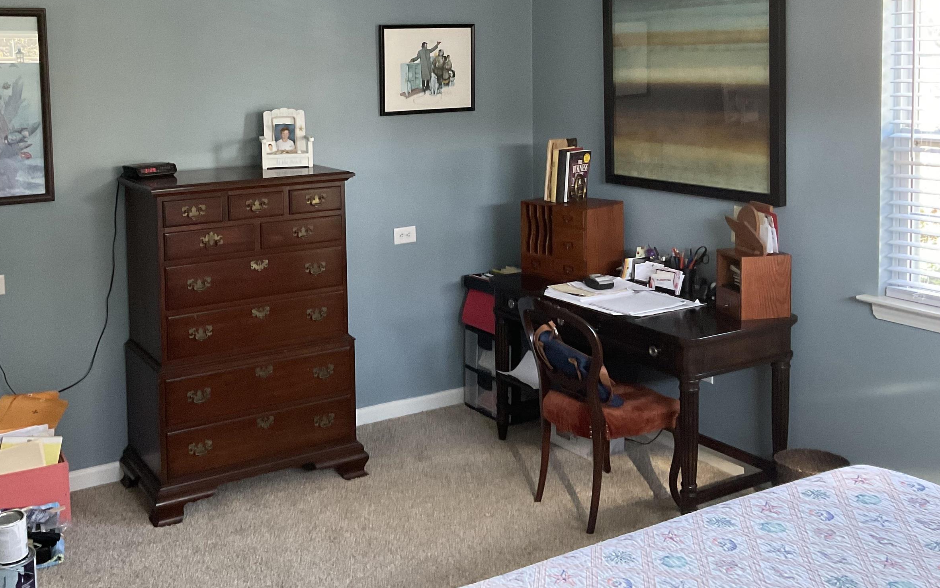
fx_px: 1025
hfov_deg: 49.1
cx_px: 398
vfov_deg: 31.3
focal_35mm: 40
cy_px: 135
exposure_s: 1/60
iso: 250
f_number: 1.8
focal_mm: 3
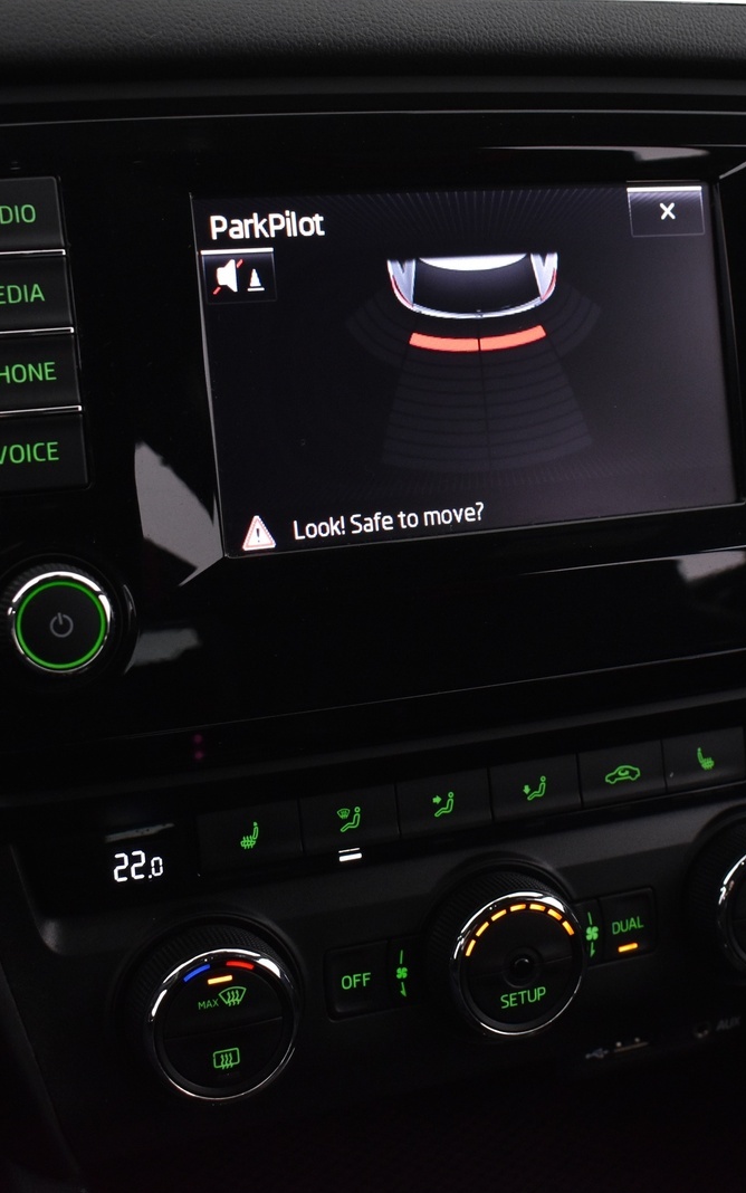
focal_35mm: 51
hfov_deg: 25.4
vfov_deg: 39.6
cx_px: 395
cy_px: 592
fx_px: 1658
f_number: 5.6
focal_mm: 22
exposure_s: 1/20
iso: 1250
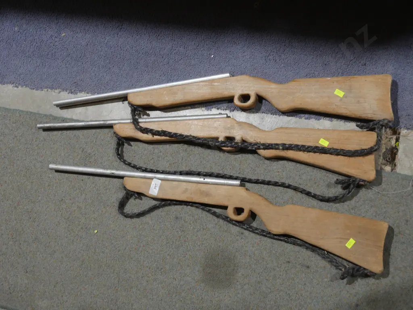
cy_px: 155
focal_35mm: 46
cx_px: 206
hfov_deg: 41.2
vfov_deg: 31.5
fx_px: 549
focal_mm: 23
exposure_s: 1/60
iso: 500
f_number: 5.1
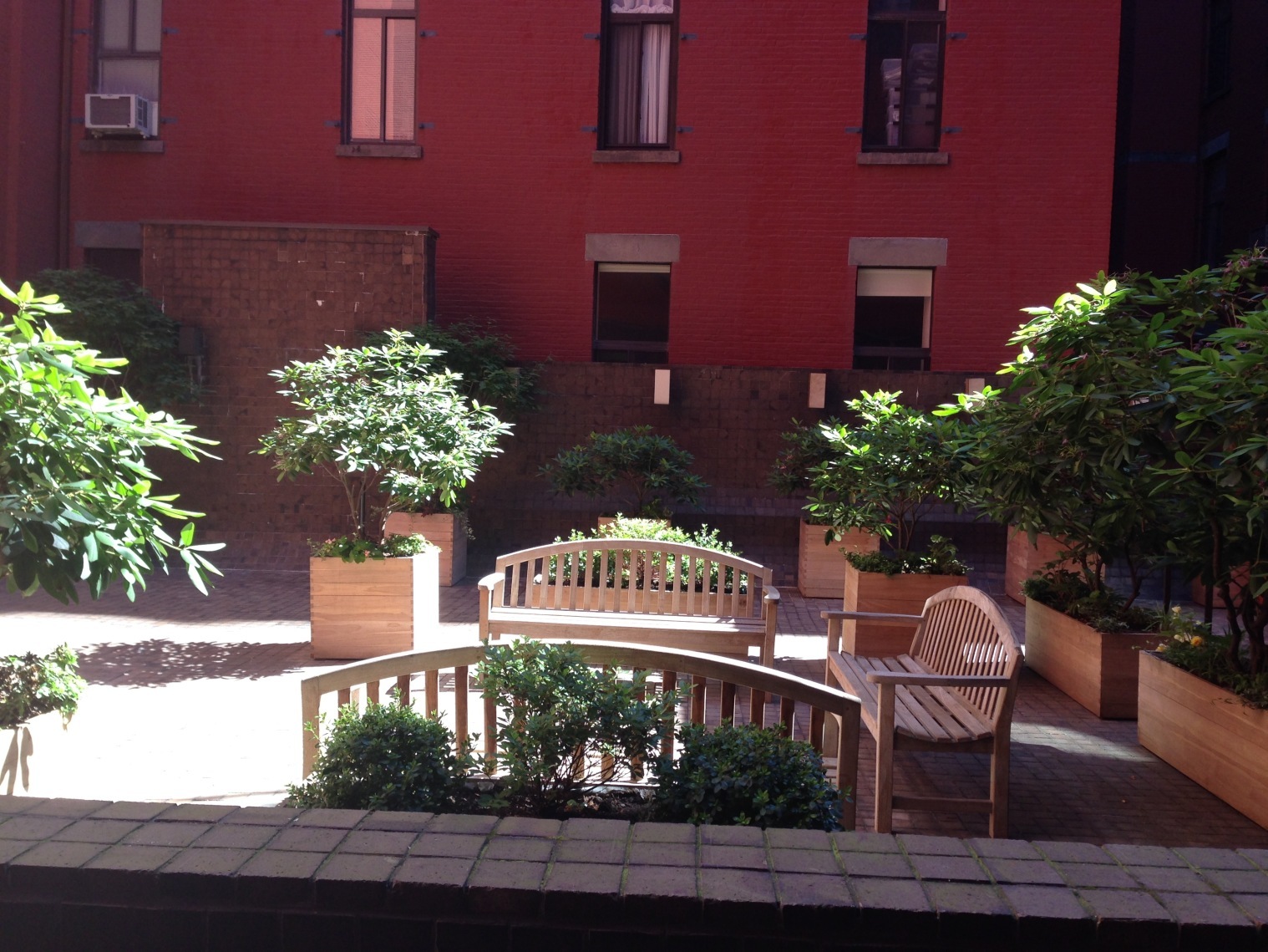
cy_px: 476
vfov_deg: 43.0
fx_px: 1209
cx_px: 634
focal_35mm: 33
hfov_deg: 55.3
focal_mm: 4.12
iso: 50
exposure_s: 1/120
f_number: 2.4
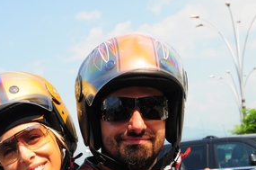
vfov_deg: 16.1
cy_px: 207
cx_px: 67
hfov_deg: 24.8
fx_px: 575
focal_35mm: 81
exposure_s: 1/200
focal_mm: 20
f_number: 5.6
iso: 200
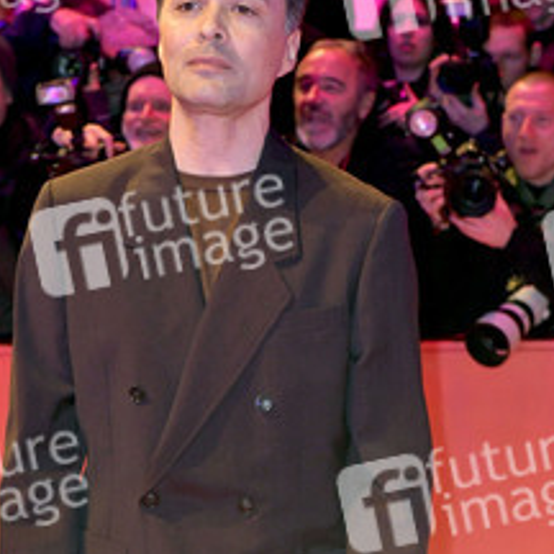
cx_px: 236
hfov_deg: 16.7
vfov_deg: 16.7
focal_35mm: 104
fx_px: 1883
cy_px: 364
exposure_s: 1/250
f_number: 5.6
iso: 1600
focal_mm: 66
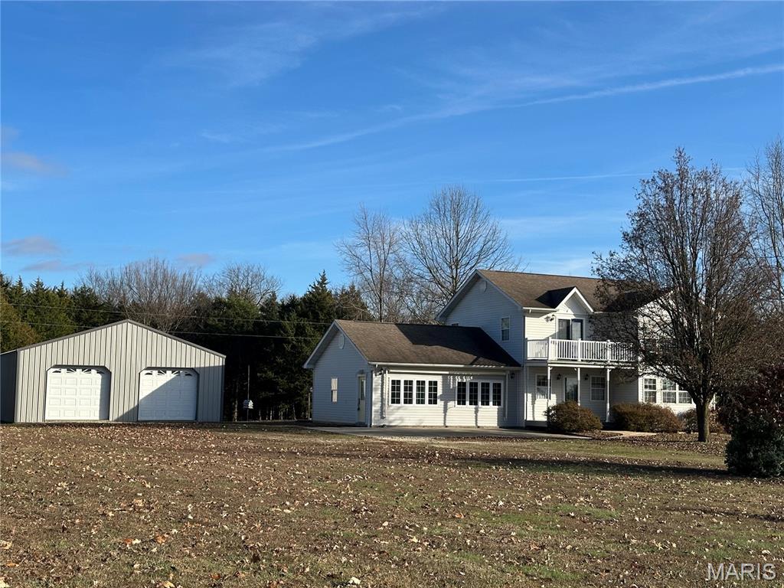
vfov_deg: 30.3
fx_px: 1087
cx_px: 392
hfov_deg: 39.7
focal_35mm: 48
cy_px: 294
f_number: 1.78
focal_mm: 6.86
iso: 64
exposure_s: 1/3367
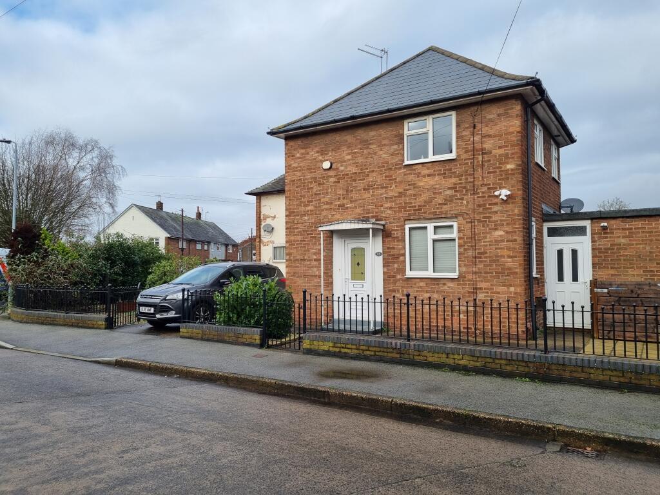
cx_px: 330
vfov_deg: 53.1
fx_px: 496
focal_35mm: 26
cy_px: 248
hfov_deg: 67.3
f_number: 1.8
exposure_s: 1/1216
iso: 50
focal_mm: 5.4
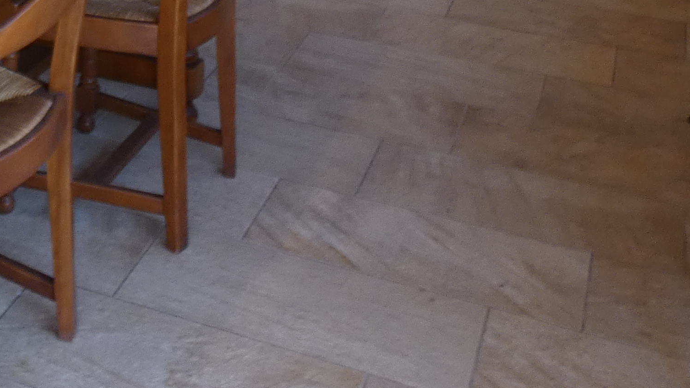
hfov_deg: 27.1
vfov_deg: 15.0
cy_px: -292
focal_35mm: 71
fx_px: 1299
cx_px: -79
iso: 125
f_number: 2.8
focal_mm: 3.6
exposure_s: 1/60
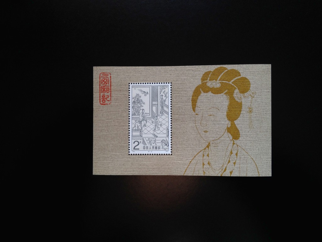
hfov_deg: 52.6
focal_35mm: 35
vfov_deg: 40.7
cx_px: 161
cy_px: 121
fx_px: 326
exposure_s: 1/40
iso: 50
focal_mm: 4.28
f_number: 2.4
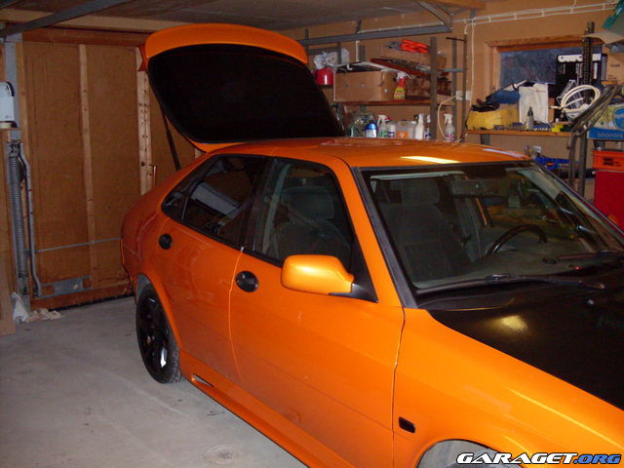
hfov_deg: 49.0
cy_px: 234
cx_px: 312
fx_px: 685
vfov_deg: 37.7
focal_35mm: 38
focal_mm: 6.3
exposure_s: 1/45
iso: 240
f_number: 2.8
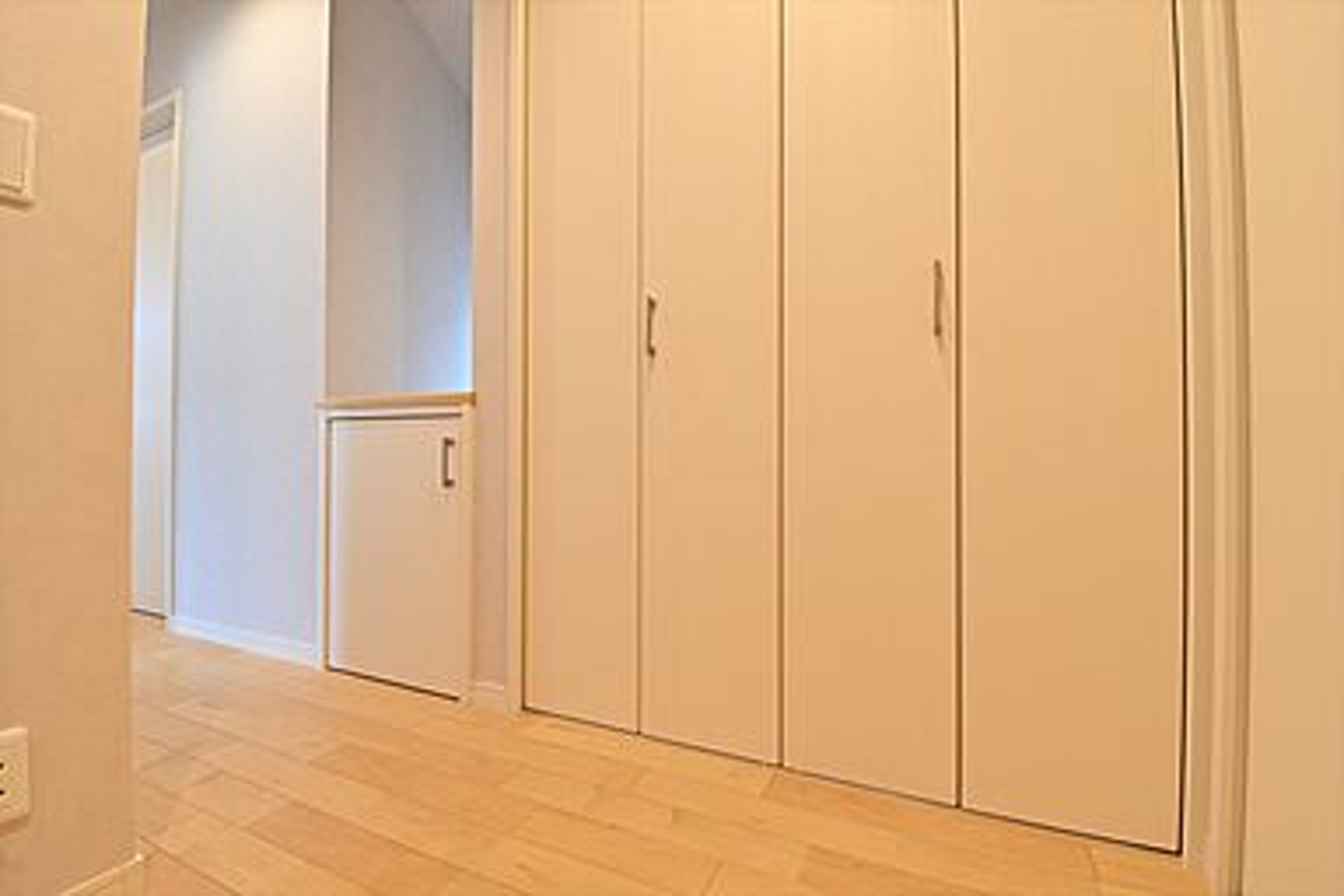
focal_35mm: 15
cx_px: 672
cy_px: 448
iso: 800
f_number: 8
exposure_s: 1/15
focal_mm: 10
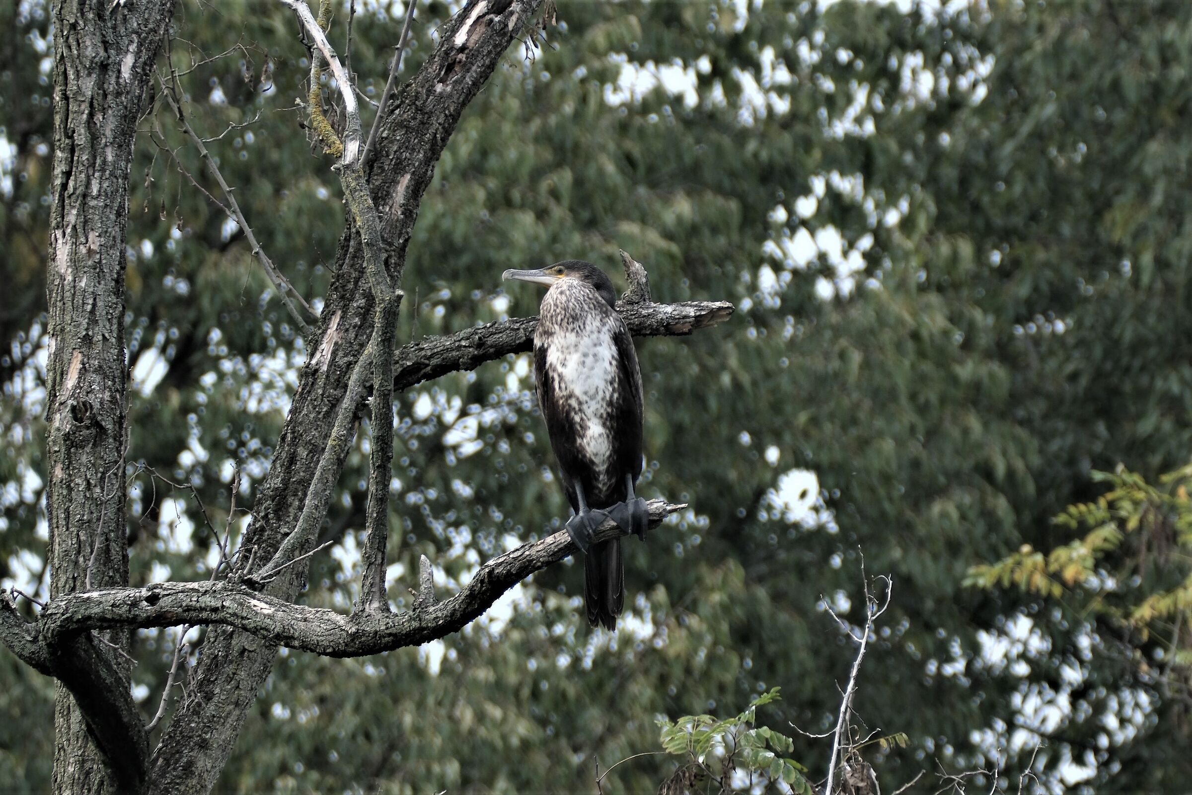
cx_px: 596
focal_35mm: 630
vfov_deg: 2.2
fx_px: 20858
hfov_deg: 3.3
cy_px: 398
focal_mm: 420
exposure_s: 1/125
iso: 320
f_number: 8
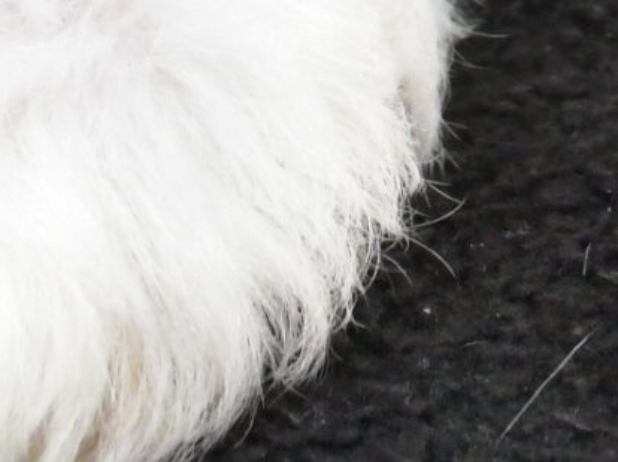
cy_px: -1204
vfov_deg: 5.4
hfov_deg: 7.8
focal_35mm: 250
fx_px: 4461
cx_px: 771
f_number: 11
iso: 6400
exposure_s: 1/500
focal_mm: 28
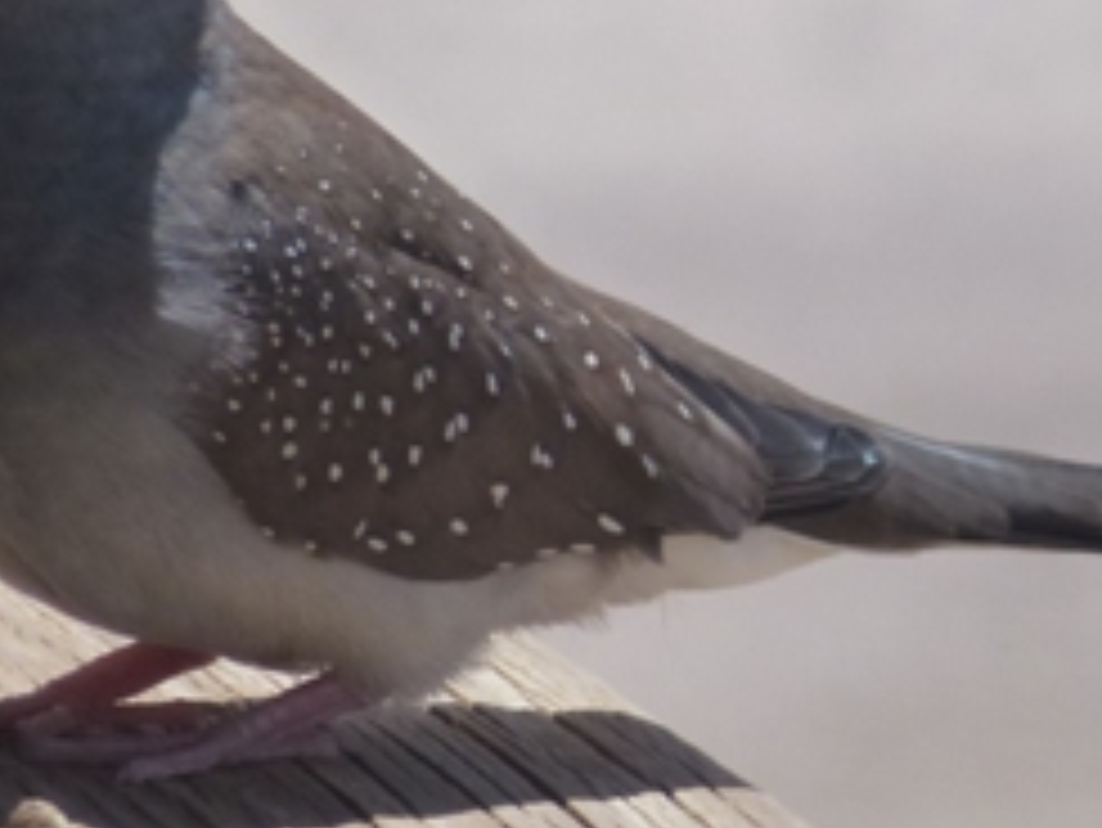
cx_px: 774
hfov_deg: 2.0
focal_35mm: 1002
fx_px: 31914
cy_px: 292
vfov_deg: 1.5
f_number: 5.9
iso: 160
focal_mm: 68.8
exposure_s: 1/800
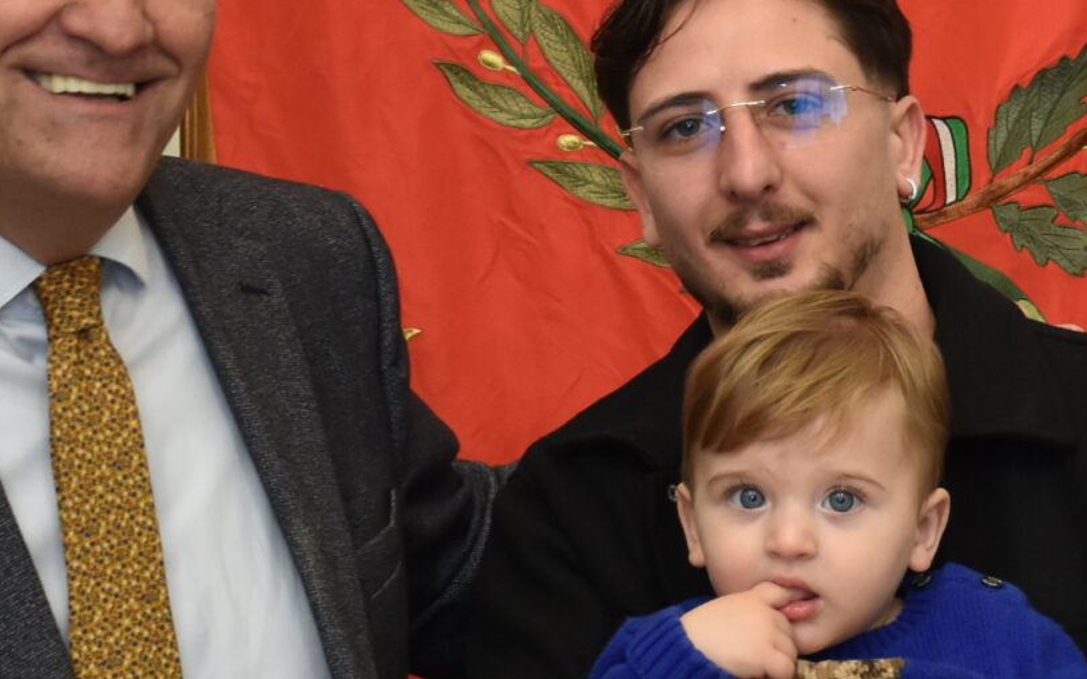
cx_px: 953
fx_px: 4562
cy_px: 352
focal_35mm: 154
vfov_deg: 8.5
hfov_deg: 13.5
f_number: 4
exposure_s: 1/20
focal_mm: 32
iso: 800
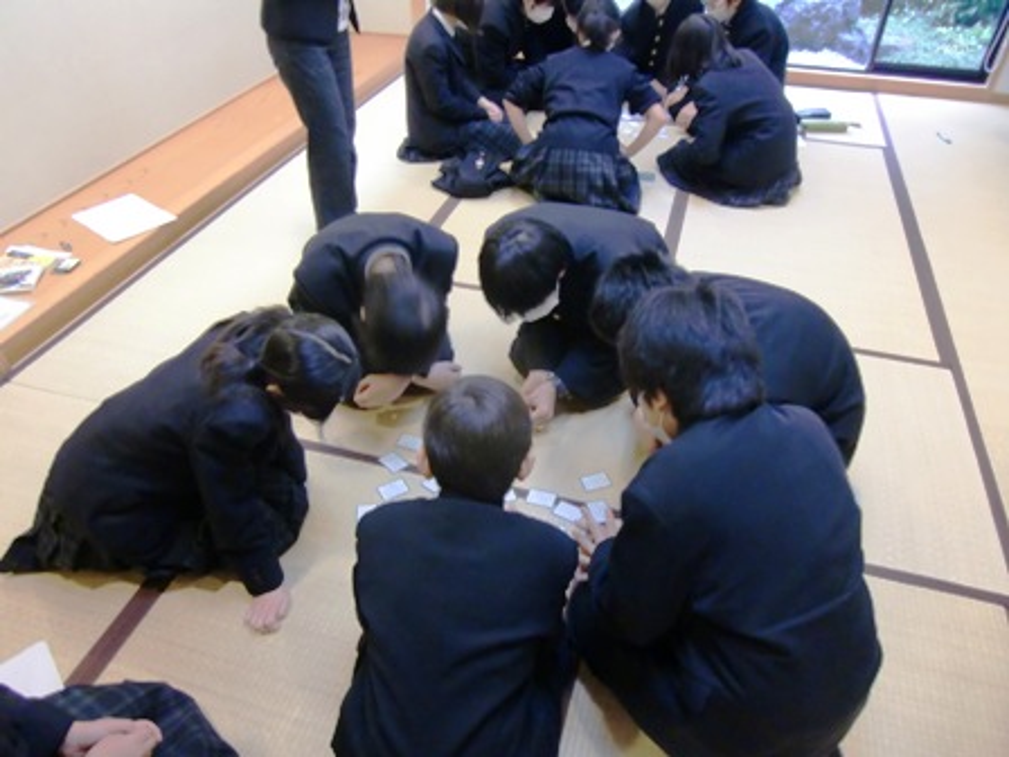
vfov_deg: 56.8
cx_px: 504
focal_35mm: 24
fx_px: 700
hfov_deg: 71.6
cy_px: 378
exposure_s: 1/15
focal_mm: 4.3
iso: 400
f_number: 3.2
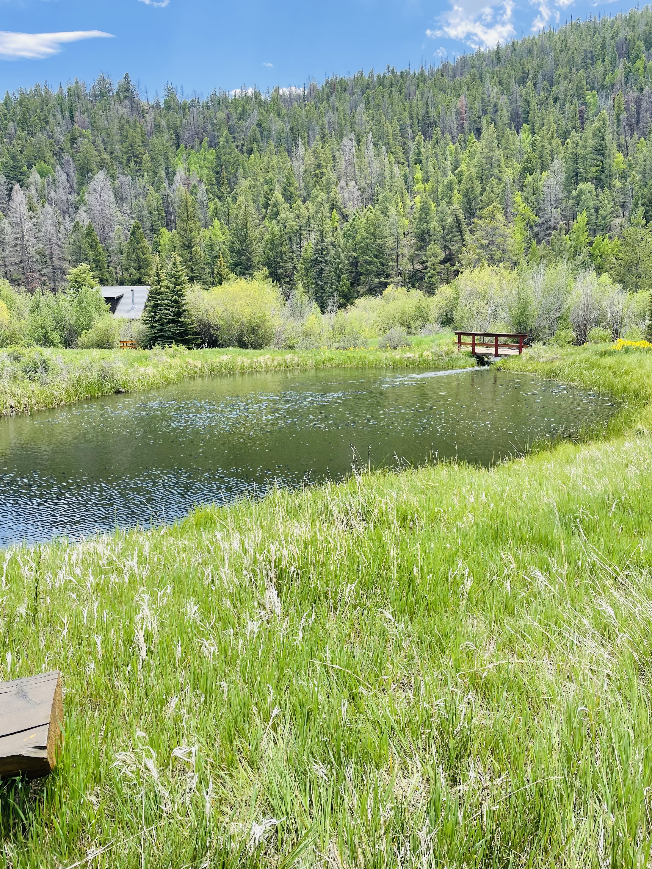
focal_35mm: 26
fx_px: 653
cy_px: 434
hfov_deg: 53.1
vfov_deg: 67.3
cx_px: 326
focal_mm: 4.2
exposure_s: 1/785
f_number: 1.6
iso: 32
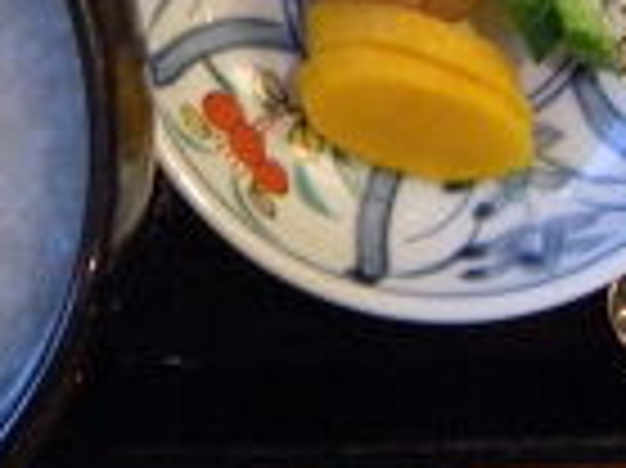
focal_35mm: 164
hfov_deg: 11.9
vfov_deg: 8.4
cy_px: -574
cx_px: 635
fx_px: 2963
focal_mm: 5.9
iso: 400
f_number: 3.8
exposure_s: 1/26.3
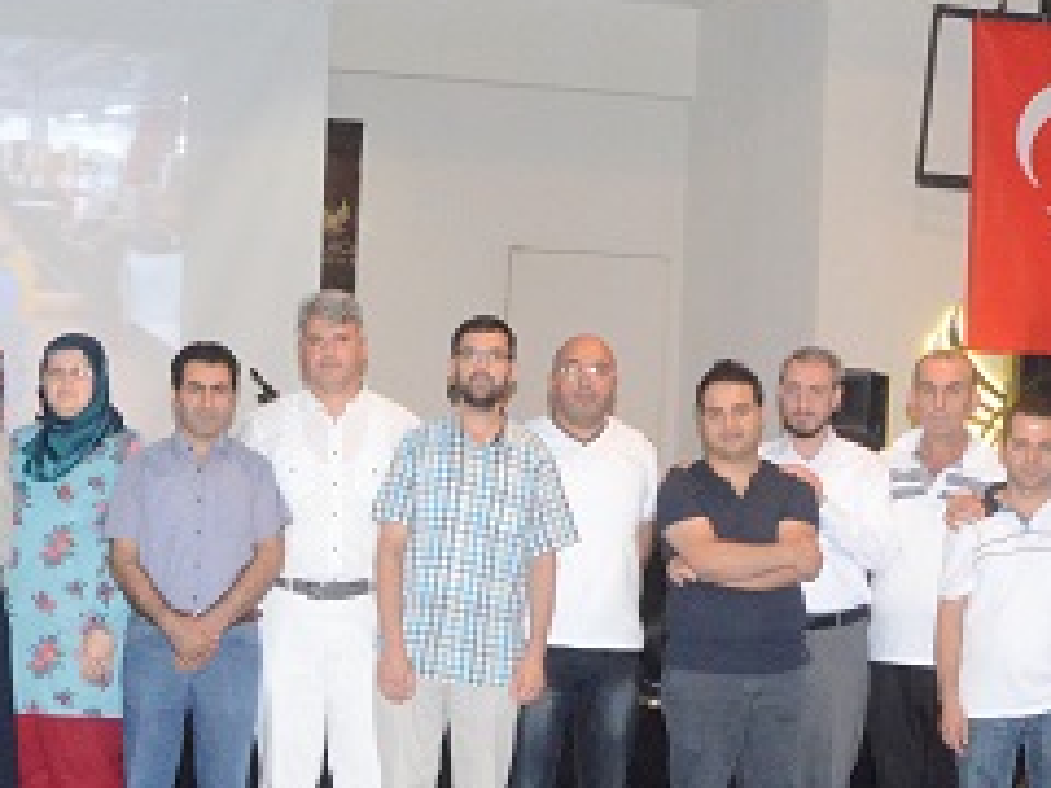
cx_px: 315
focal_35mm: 80
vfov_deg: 18.3
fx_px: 2429
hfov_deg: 24.2
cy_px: 630
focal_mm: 18
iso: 4000
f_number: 7.1
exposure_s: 1/60
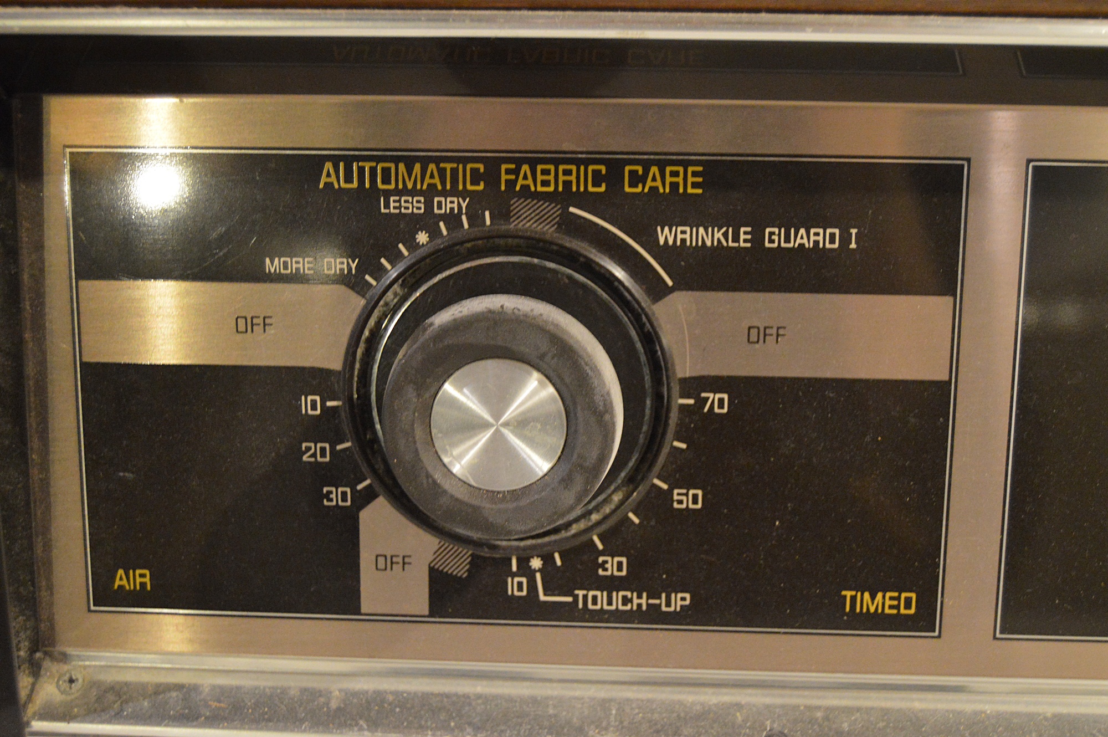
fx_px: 1568
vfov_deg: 26.4
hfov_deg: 38.9
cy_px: 368
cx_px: 554
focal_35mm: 51
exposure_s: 1/25
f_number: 4.5
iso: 3200
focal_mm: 34
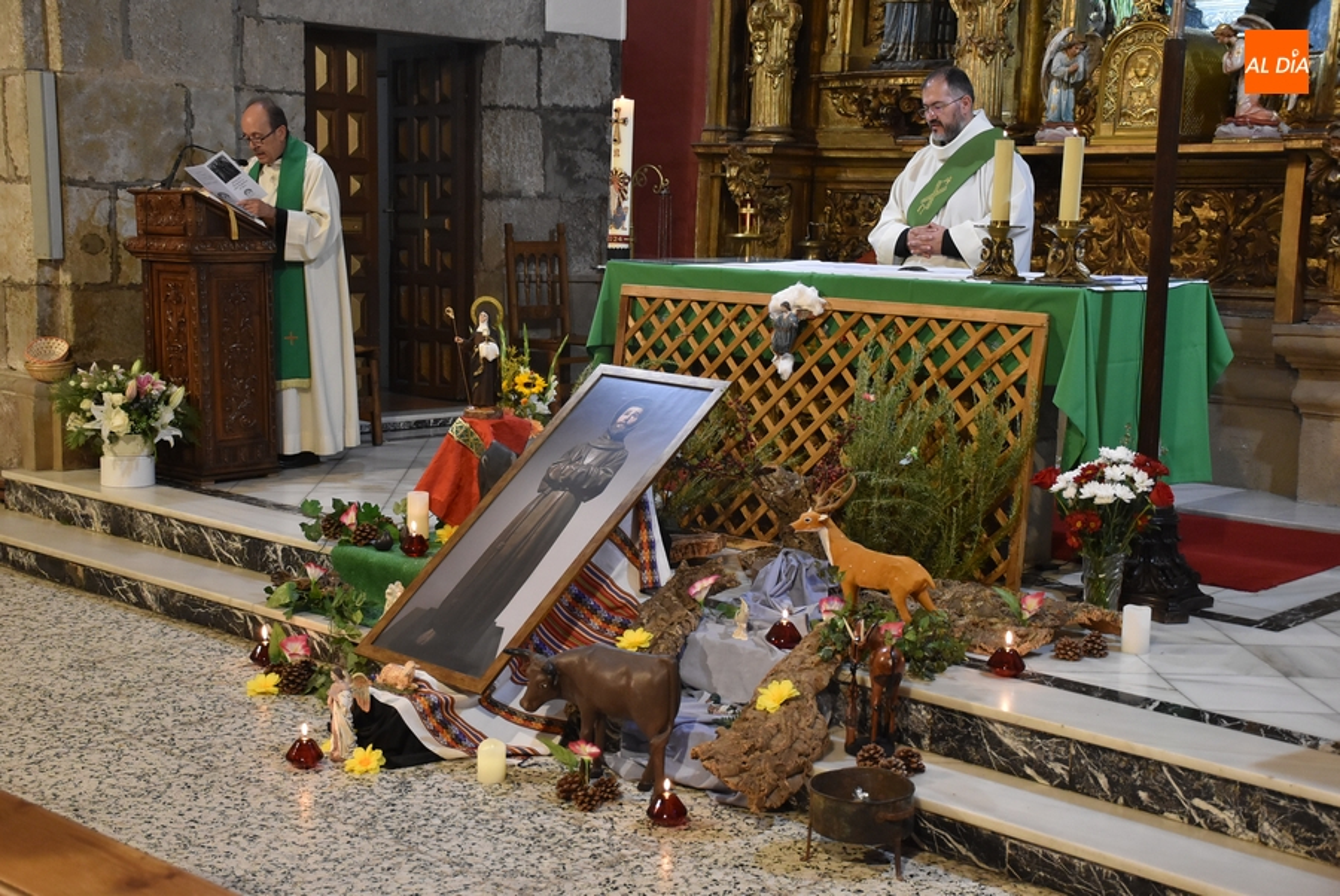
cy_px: 448
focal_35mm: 48
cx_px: 670
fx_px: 1788
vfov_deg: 28.1
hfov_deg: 41.1
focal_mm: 32
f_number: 4
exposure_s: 1/60
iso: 1600
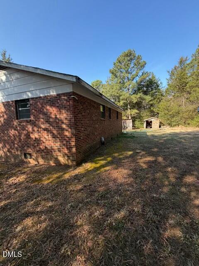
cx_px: 100
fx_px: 107
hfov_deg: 85.7
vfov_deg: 102.1
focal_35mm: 14
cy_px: 133
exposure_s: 1/502
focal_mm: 2.22
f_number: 2.2
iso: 50
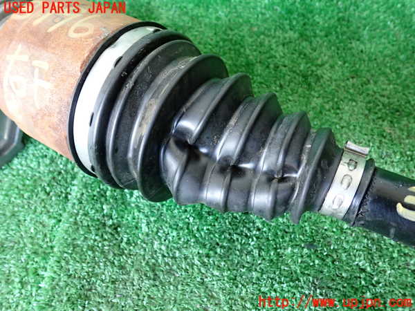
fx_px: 360
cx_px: 208
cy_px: 156
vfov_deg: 46.8
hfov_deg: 60.0
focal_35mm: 30
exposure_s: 1/30
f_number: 2.3
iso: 500
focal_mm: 5.4
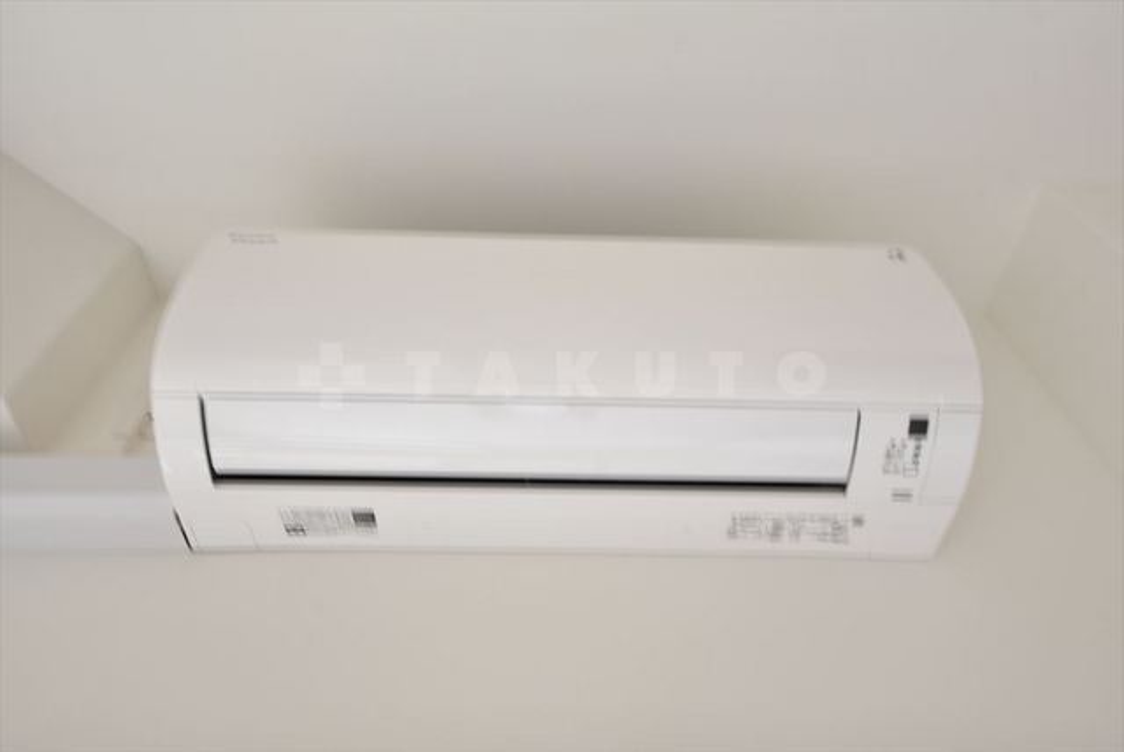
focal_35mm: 24
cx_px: 562
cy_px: 376
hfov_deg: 73.7
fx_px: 750
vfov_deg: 53.2
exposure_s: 1/4
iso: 125
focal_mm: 16
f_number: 5.6
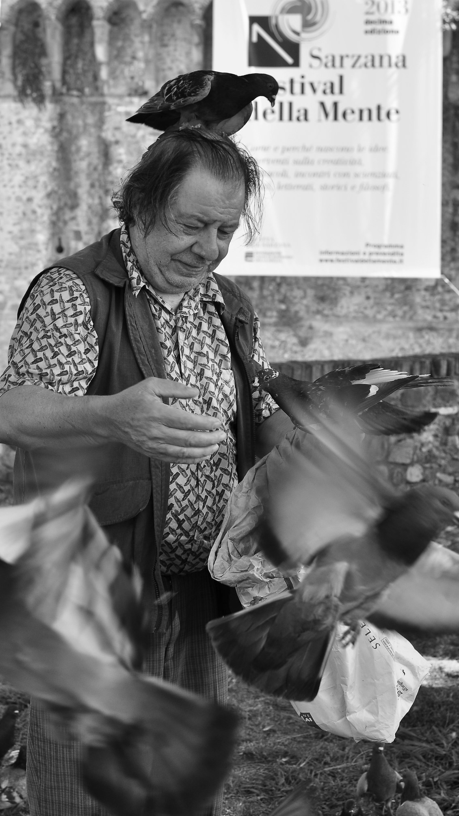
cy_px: 359
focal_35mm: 66
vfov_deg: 32.0
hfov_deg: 18.4
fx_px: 1420
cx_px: 242
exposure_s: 1/180
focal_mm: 35
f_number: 5.6
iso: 200
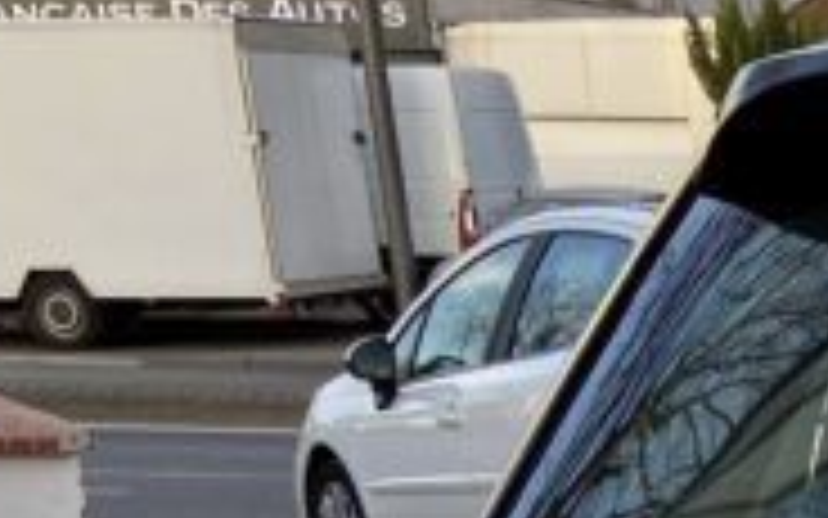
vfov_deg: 9.8
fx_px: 2708
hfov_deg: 14.7
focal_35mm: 120
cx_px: 1588
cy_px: 1194
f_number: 1.8
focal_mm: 4.25
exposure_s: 1/398
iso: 32
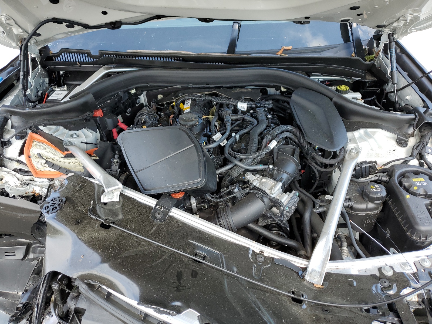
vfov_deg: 53.1
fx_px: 324
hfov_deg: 67.3
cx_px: 216
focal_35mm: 26
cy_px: 162
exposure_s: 1/370
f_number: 1.5
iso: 50
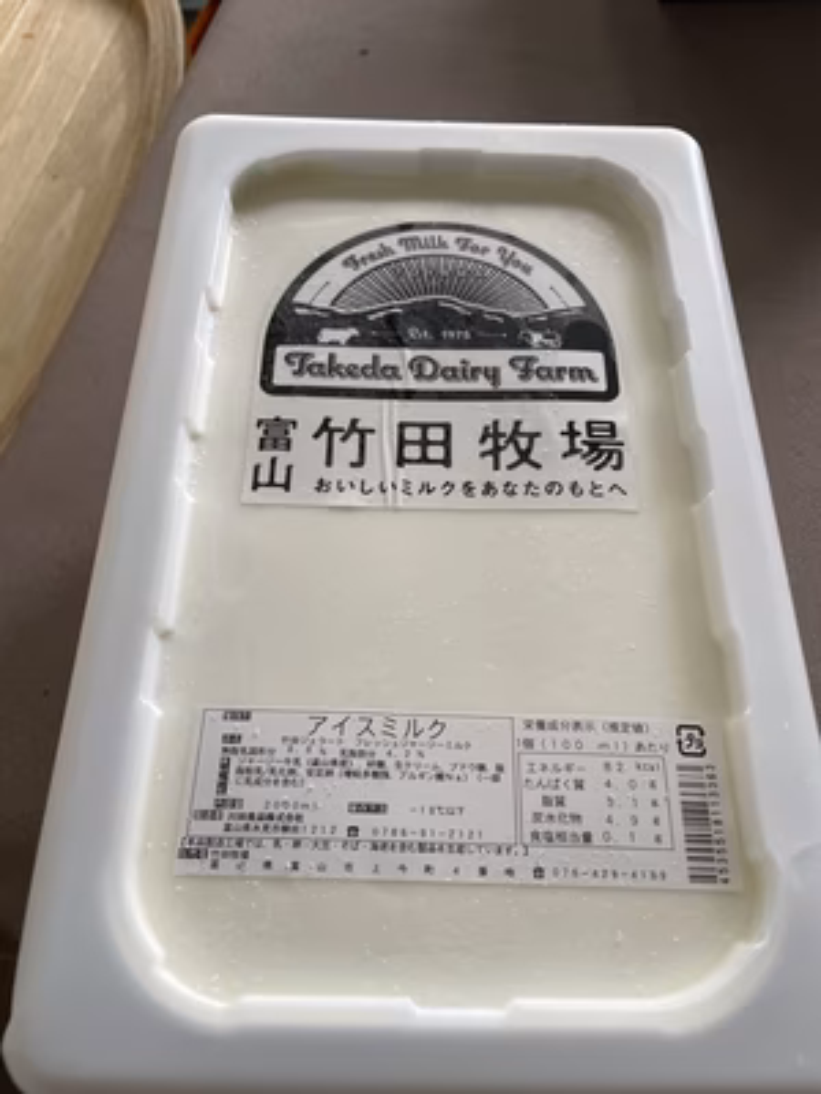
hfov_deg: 53.1
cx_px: 410
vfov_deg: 67.3
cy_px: 547
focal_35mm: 26
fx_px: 822
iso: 125
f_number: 1.6
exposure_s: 1/111
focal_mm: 4.2
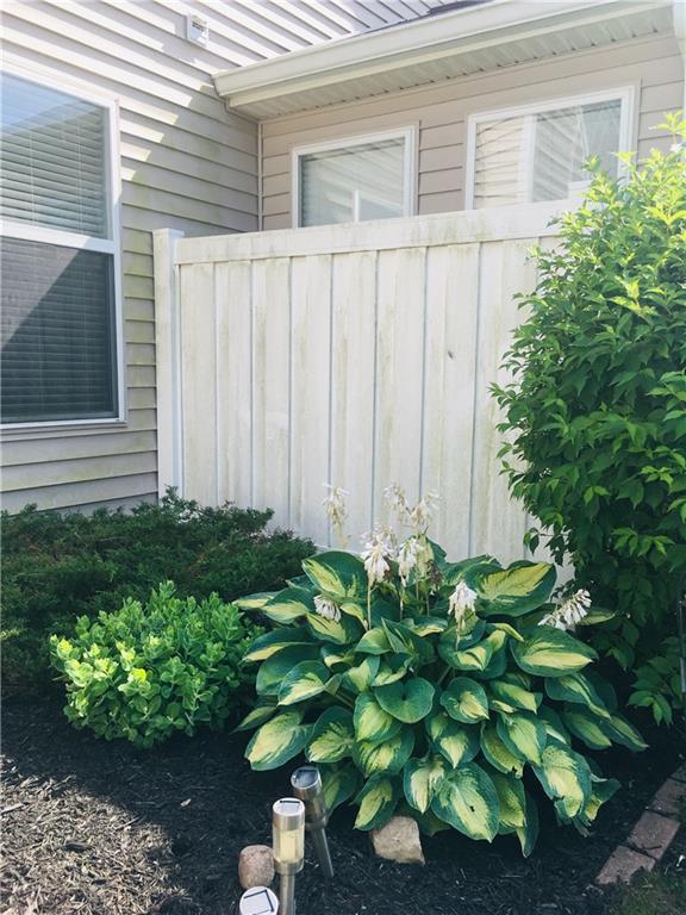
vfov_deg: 61.7
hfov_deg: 48.2
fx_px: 766
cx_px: 343
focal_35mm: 29
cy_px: 458
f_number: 2.2
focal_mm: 4.15
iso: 25
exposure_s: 1/596
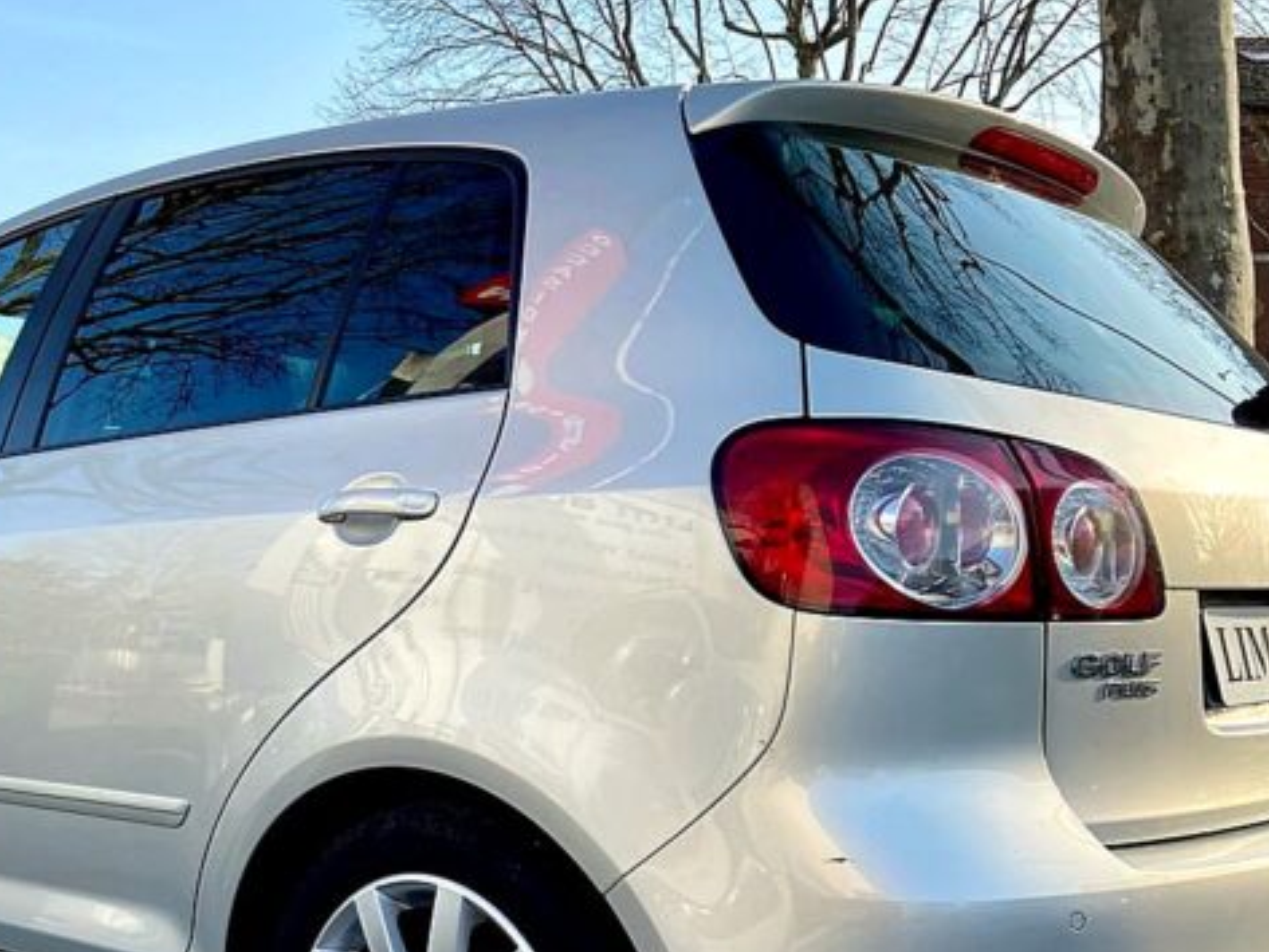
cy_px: 668
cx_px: 478
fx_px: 1613
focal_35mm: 44
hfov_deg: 42.6
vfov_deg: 32.5
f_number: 1.8
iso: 32
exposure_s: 1/805
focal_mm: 4.25
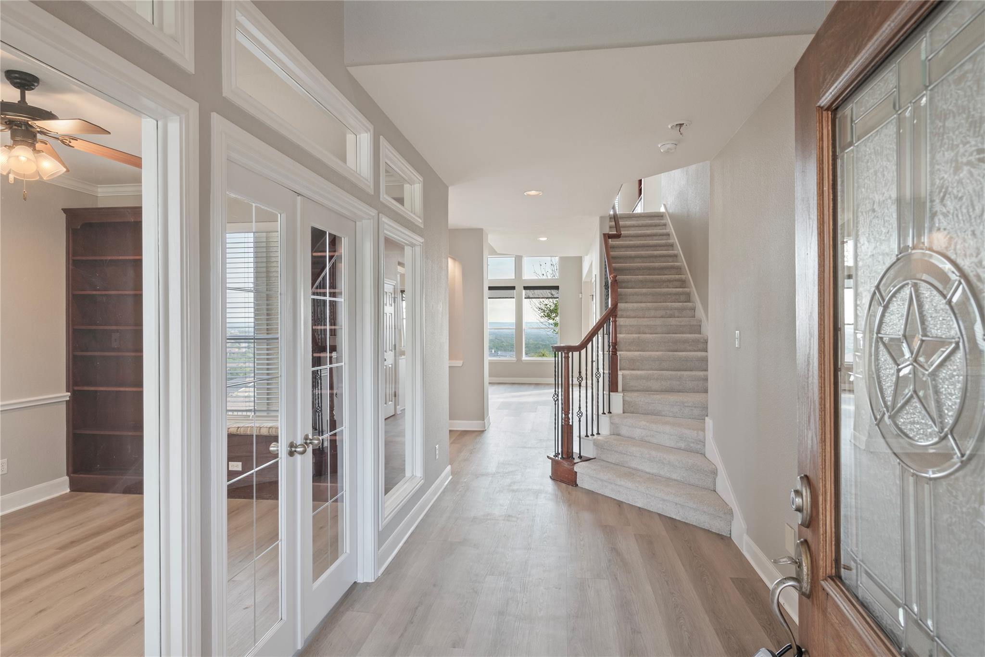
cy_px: 328
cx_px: 492
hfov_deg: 86.9
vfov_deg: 64.6
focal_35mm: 19
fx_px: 520
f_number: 8
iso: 400
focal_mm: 19
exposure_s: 1/5
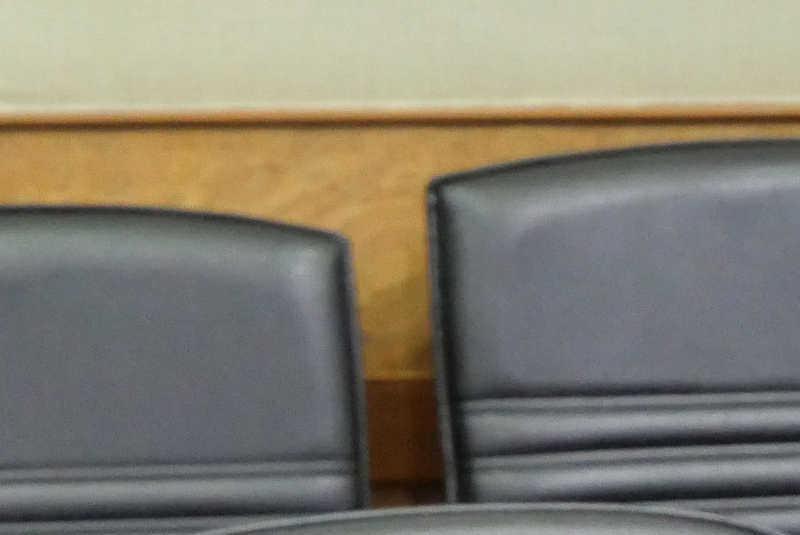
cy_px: 648
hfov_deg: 5.2
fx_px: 8761
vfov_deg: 3.5
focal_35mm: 394
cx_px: -452
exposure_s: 1/40
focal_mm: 49
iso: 3200
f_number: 5.6
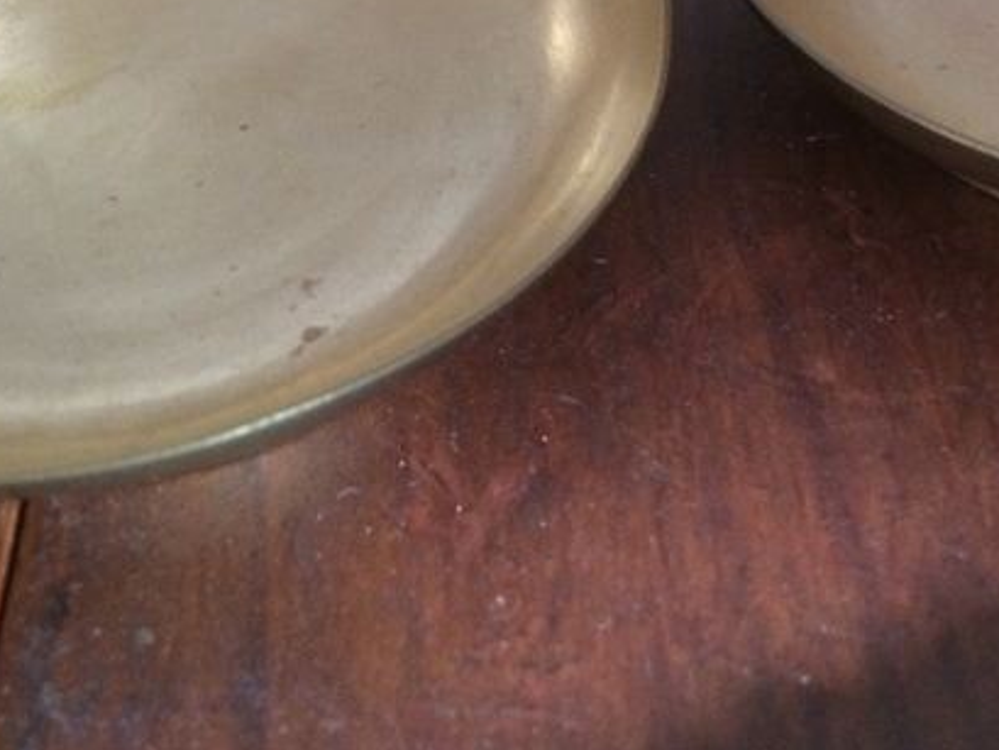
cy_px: -21
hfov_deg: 28.9
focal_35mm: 66
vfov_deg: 21.4
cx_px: 752
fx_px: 1905
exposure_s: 1/20
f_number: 2.2
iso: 320
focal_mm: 4.12
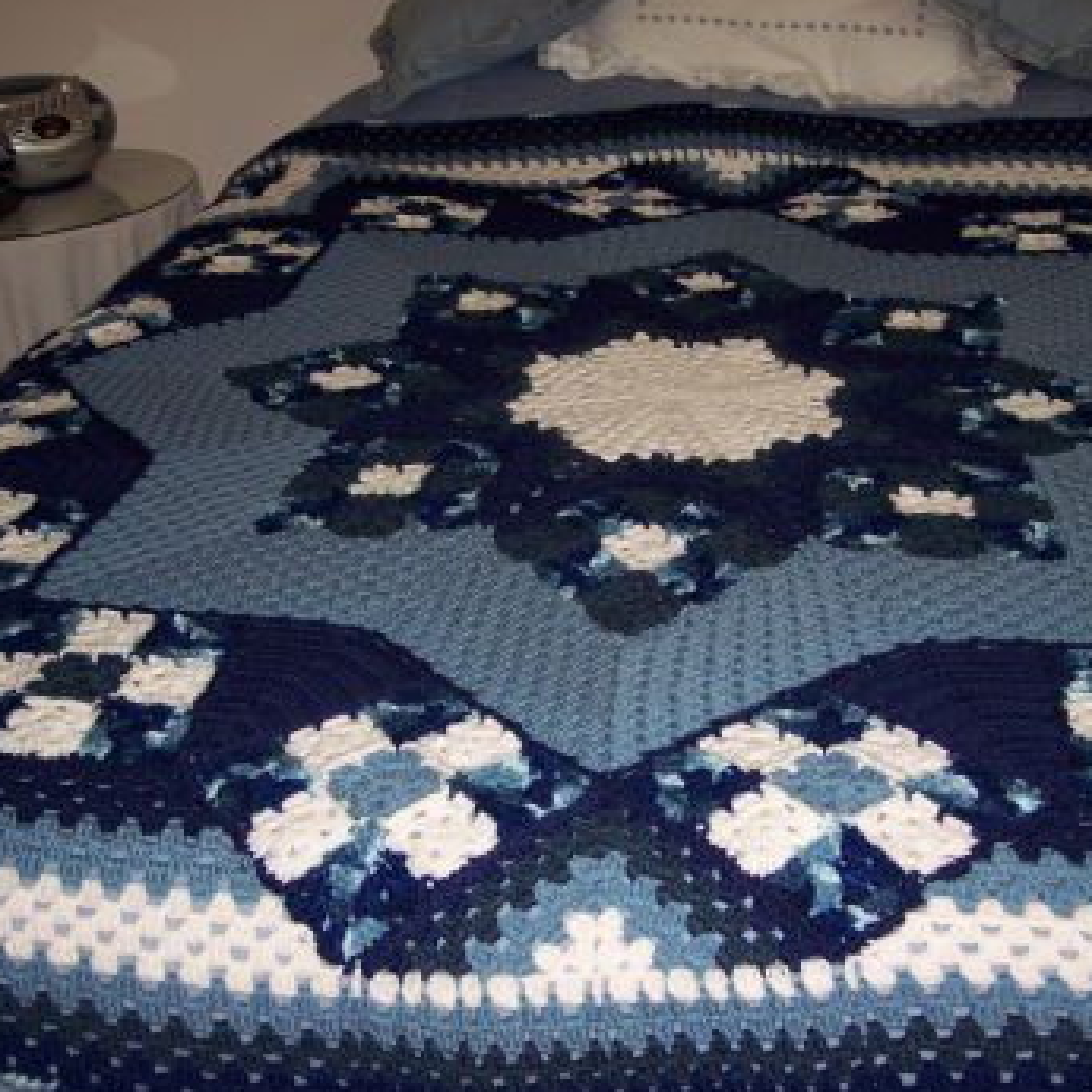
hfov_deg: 35.3
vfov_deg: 35.4
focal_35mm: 48
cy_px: 538
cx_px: 598
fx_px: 1713
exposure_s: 1/60
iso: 100
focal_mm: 8
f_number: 2.8
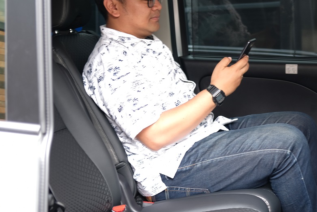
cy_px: 117
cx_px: 245
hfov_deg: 23.3
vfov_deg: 15.9
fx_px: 758
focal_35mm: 86
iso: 100
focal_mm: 35
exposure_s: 1/40
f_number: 2
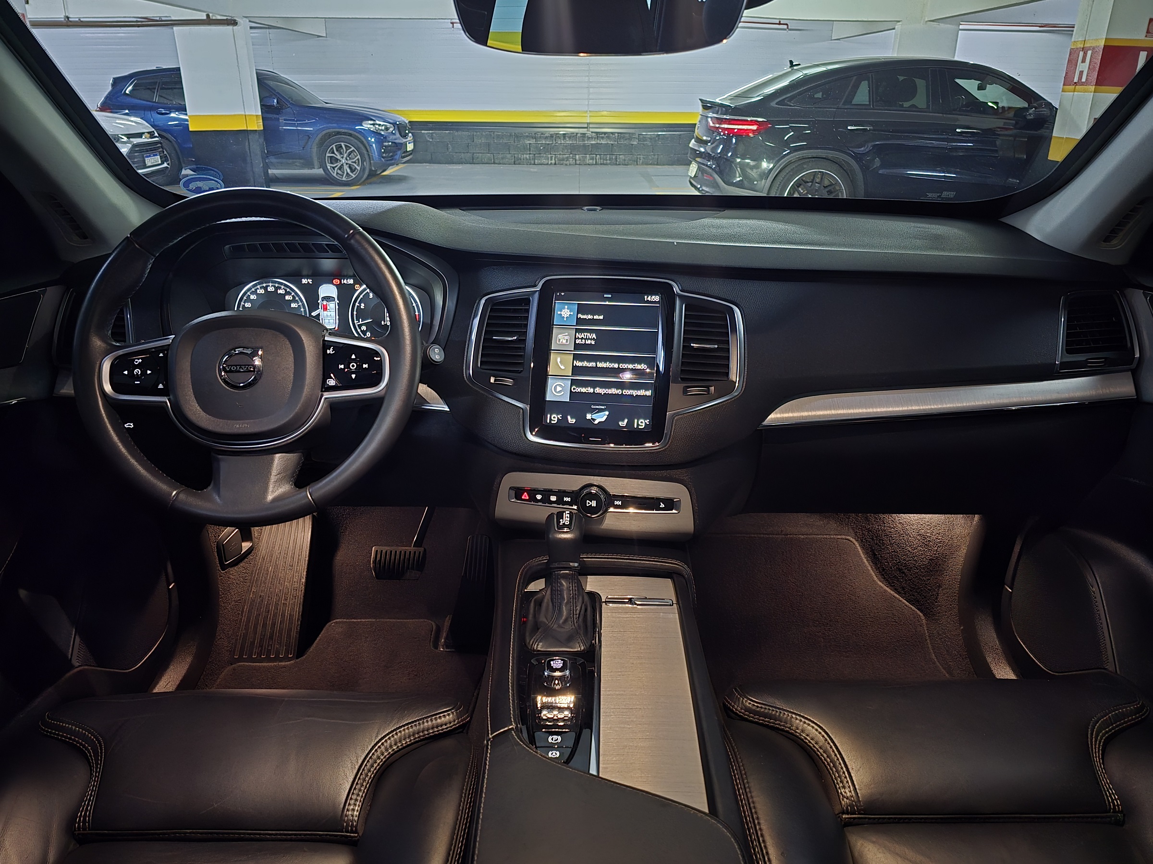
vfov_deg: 58.9
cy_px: 432
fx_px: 766
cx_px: 576
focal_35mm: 23
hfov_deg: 73.9
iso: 2000
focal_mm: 6.3
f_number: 1.7
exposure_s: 1/20
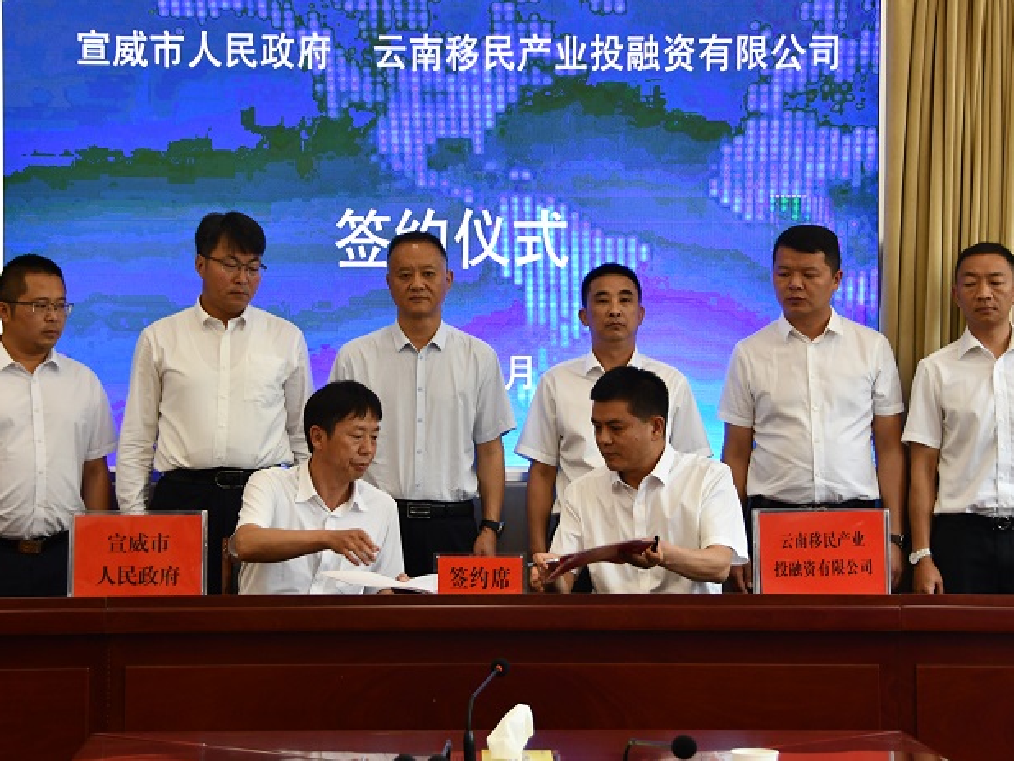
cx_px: 468
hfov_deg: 19.3
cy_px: 326
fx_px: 2989
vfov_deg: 14.5
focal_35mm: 102
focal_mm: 55
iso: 800
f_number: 4.8
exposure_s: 1/125
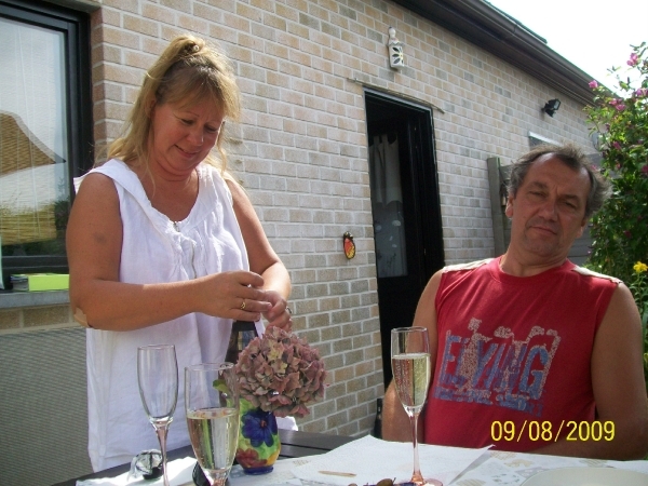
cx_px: 324
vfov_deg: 39.7
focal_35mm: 36
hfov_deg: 51.4
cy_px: 243
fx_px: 674
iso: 64
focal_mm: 6
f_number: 2.7
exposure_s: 1/500
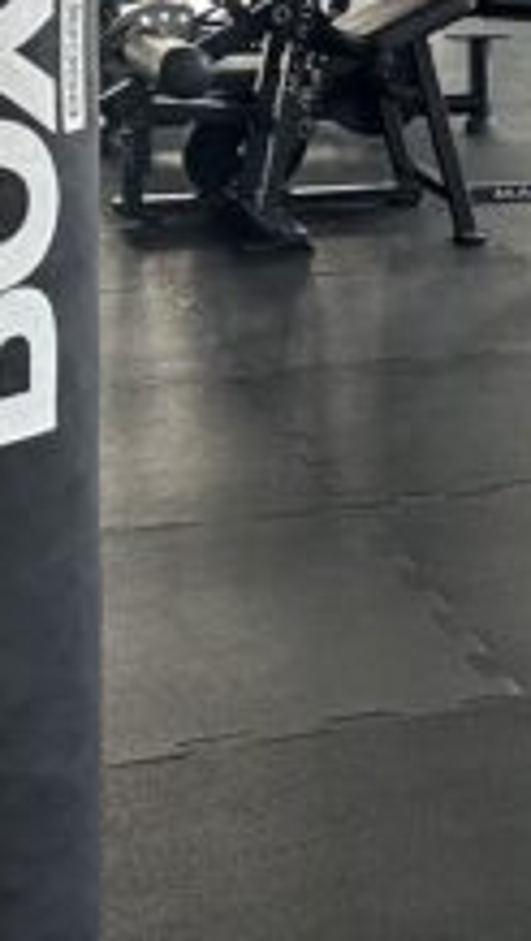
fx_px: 2397
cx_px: 652
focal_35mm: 96
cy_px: -9
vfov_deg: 21.4
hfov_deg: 12.3
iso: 200
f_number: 1.78
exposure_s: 1/121
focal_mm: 6.86
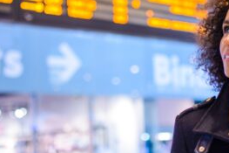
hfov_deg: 20.4
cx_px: 116
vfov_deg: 13.7
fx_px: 636
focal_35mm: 100
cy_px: 60
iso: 640
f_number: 1.4
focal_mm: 35
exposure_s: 1/200
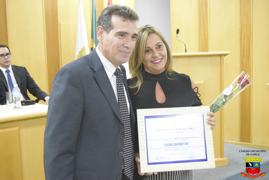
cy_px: 90
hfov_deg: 38.9
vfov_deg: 26.5
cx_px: 134
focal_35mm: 51
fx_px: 381
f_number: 4.5
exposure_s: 1/160
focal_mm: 34
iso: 6400
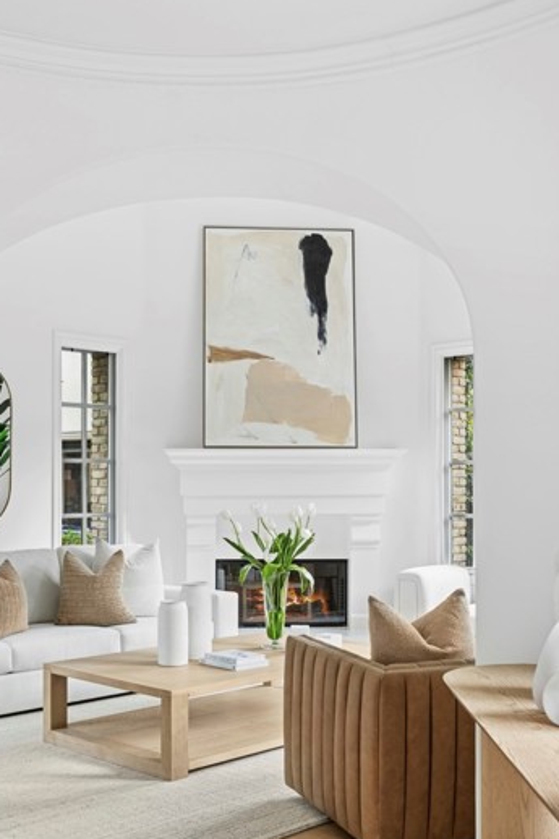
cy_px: 483
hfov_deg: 31.9
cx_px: 274
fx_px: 979
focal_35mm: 42
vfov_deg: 46.3
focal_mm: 34
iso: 200
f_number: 9
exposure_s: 2
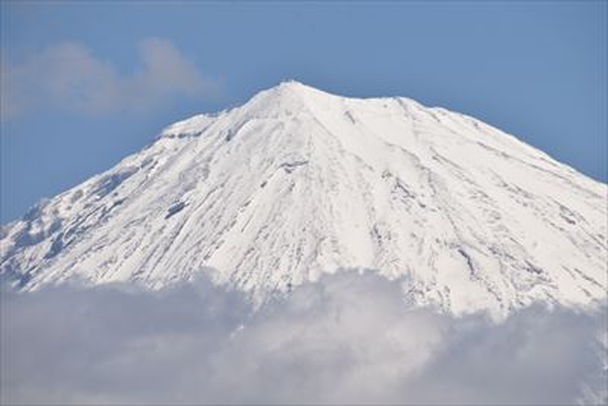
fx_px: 7602
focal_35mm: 450
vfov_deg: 3.1
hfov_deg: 4.6
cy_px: 203
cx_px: 304
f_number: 13
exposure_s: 1/250
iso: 100
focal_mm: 300
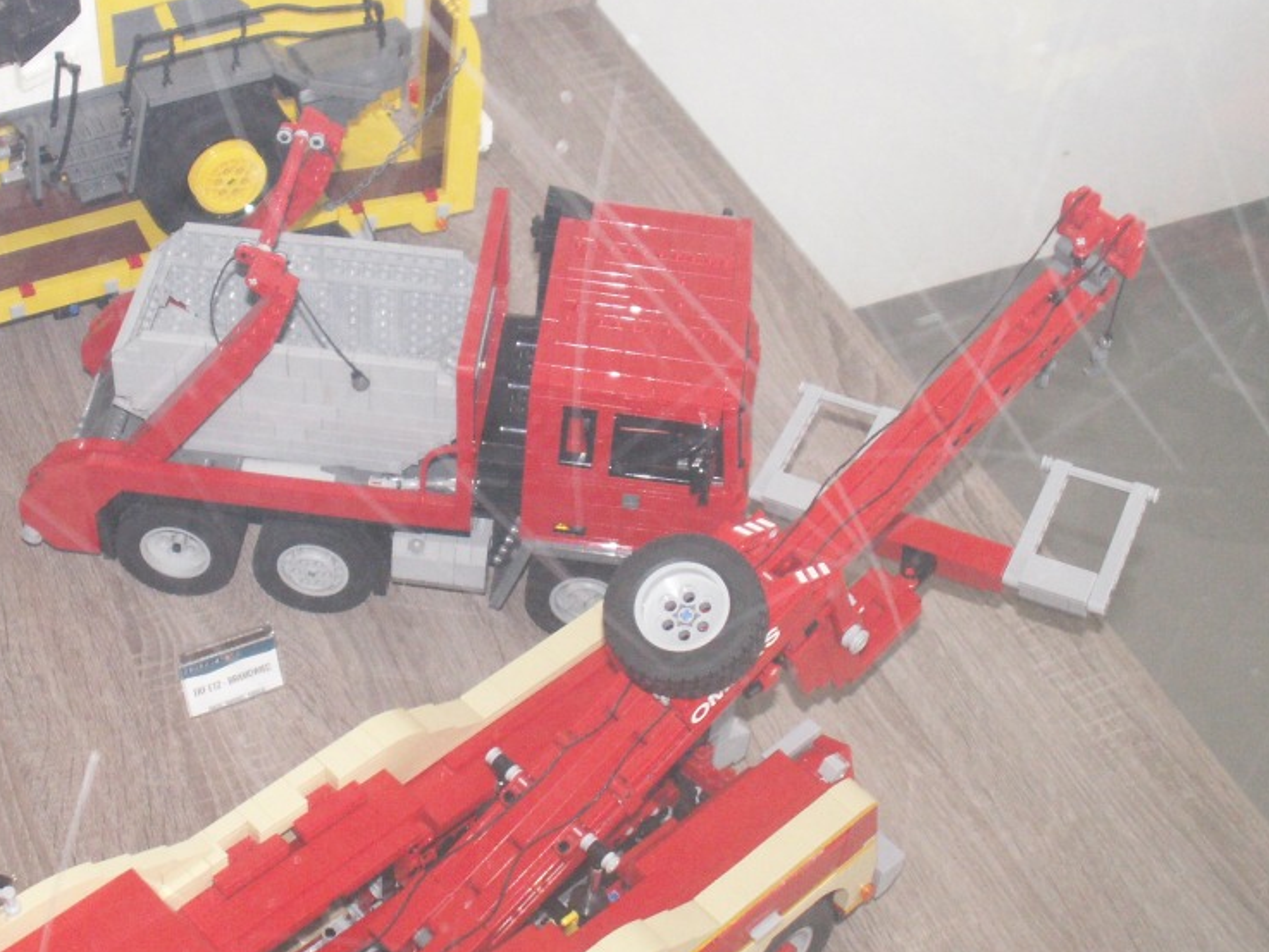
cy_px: 393
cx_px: 439
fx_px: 2090
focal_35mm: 57
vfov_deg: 25.6
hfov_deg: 33.5
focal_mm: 5.86
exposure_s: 1/125
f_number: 2.8
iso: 160
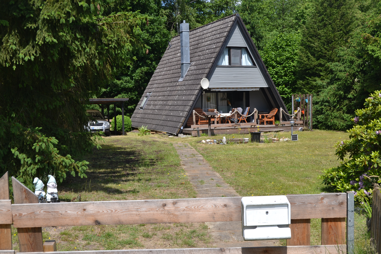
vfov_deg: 29.9
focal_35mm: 45
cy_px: 127
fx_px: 476
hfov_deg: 43.6
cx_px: 190
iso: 100
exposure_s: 1/200
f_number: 9
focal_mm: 30
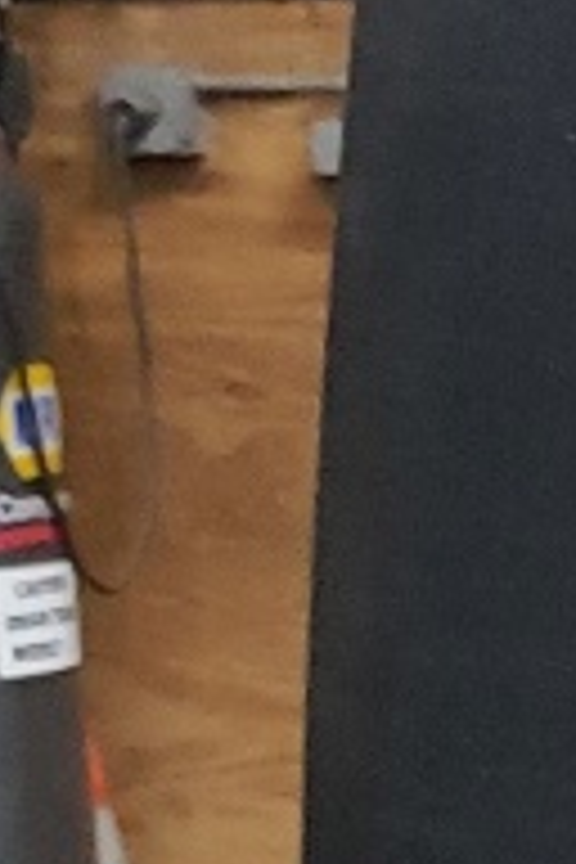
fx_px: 5400
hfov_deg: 5.0
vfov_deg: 9.1
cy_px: 891
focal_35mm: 225
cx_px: 2840
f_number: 1.5
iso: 247
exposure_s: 1/40
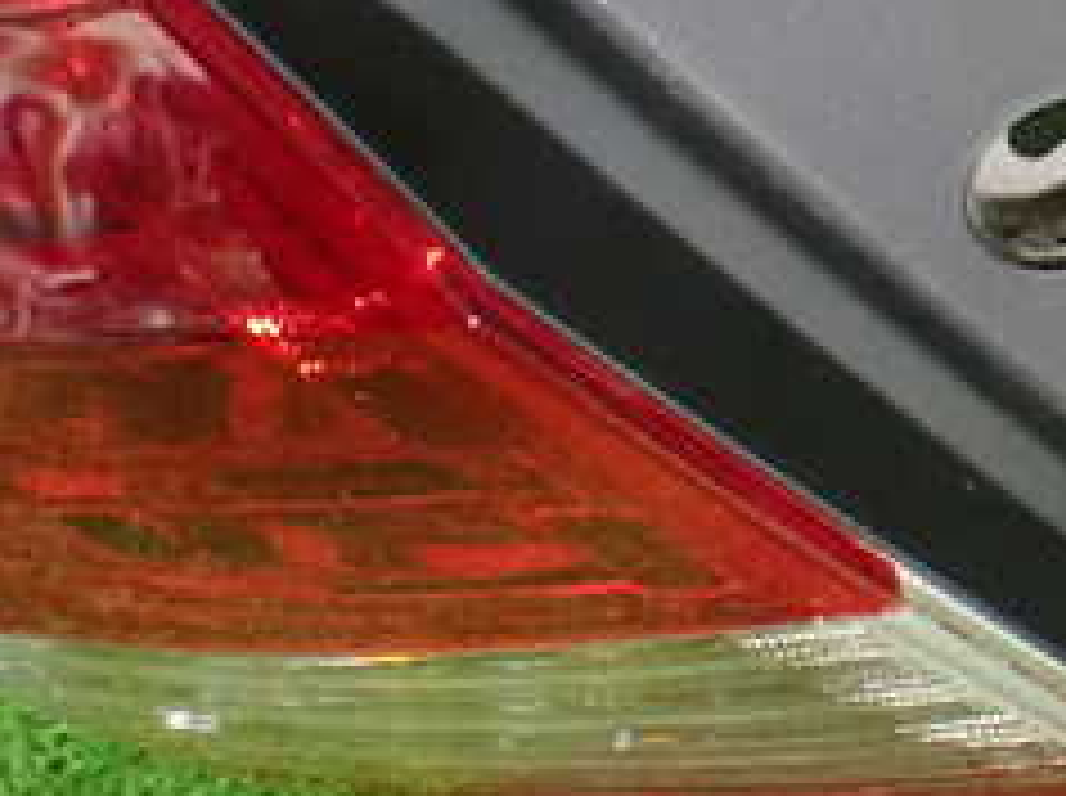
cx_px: 985
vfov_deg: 14.0
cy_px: 63
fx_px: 3198
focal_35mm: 104
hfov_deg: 18.6
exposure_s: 1/30
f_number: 2.8
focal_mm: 7.31
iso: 1600
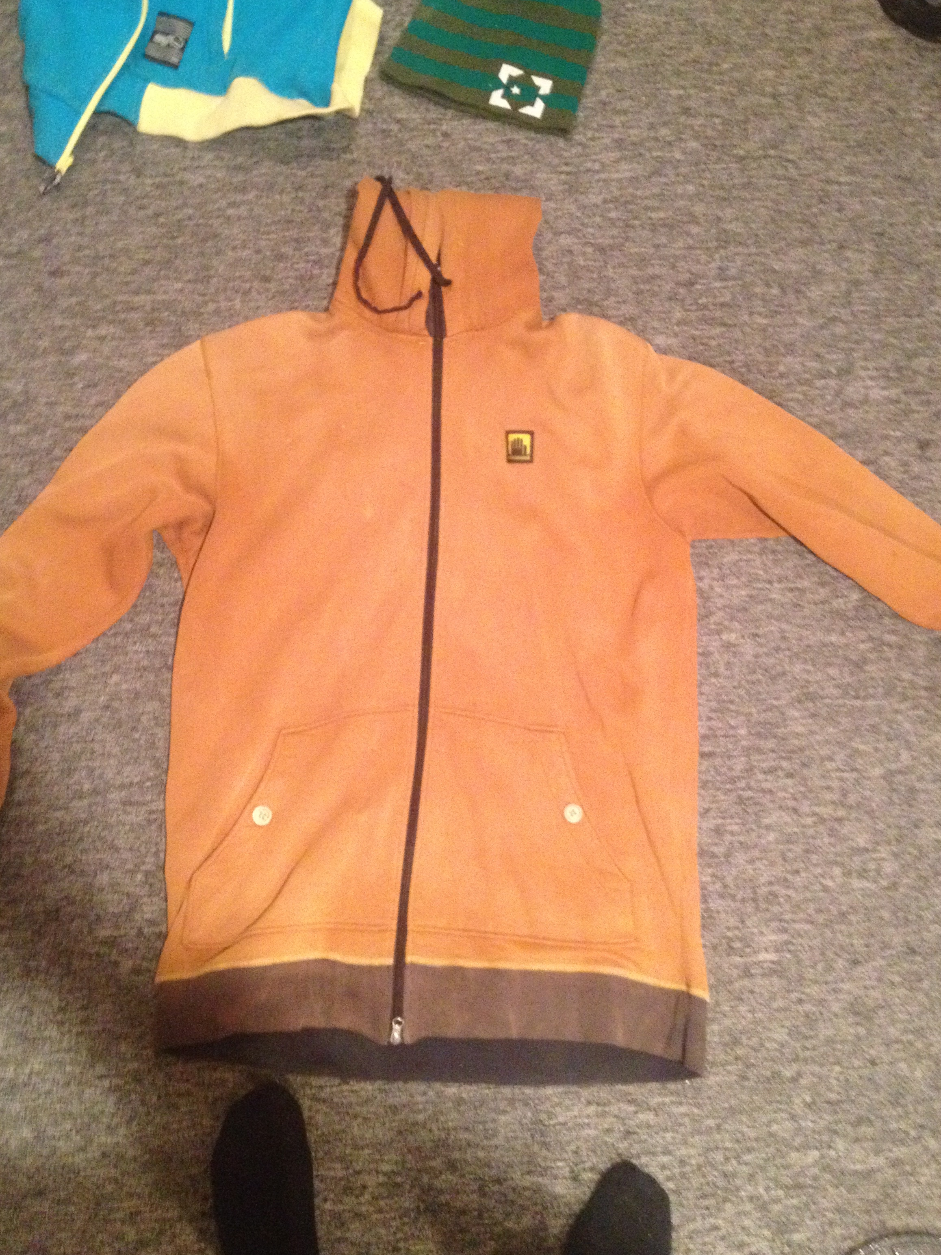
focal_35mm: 37
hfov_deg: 38.7
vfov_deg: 50.1
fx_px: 1341
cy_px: 613
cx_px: 452
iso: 640
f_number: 2.4
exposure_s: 1/15
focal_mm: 4.28
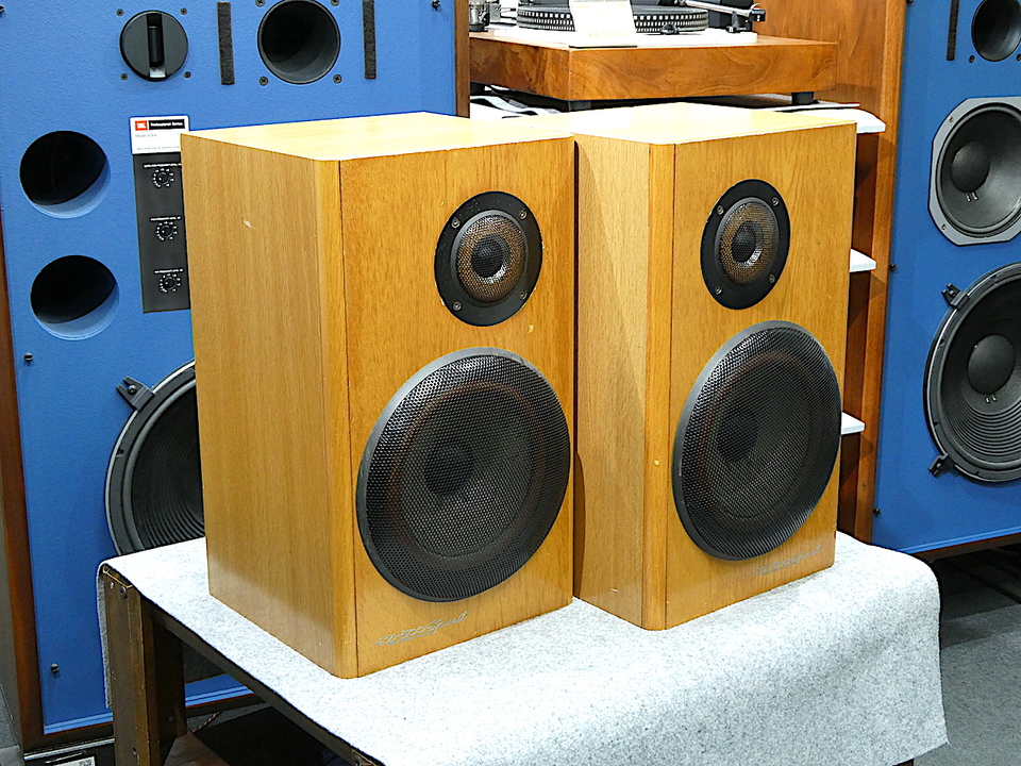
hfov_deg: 38.2
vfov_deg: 29.1
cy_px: 383
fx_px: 1475
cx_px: 510
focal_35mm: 50
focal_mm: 9
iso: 400
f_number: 5.6
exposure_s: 1/5
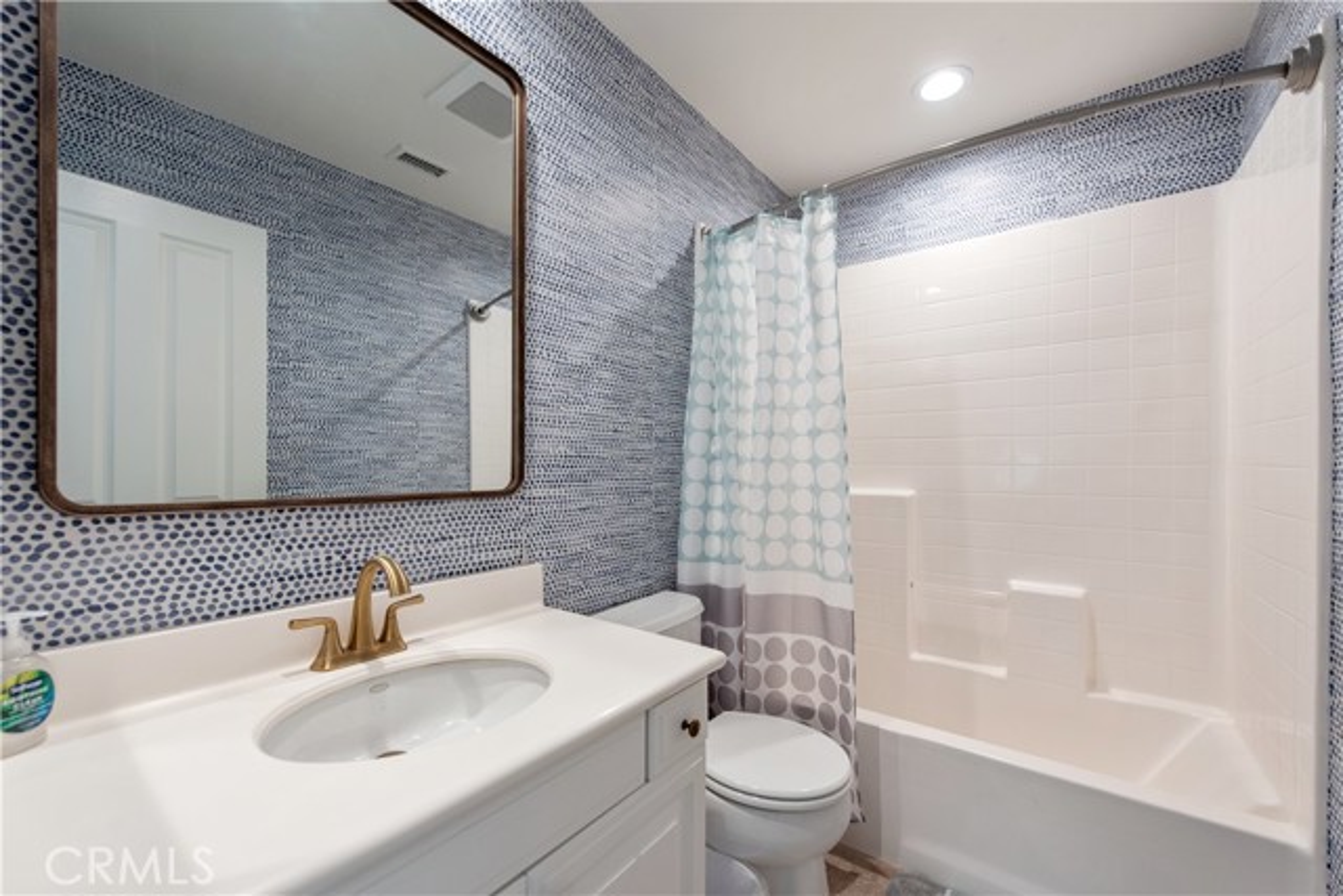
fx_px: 522
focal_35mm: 14
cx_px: 672
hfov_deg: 104.2
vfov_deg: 81.2
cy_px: 448
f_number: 4
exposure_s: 1/60
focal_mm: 14
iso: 400
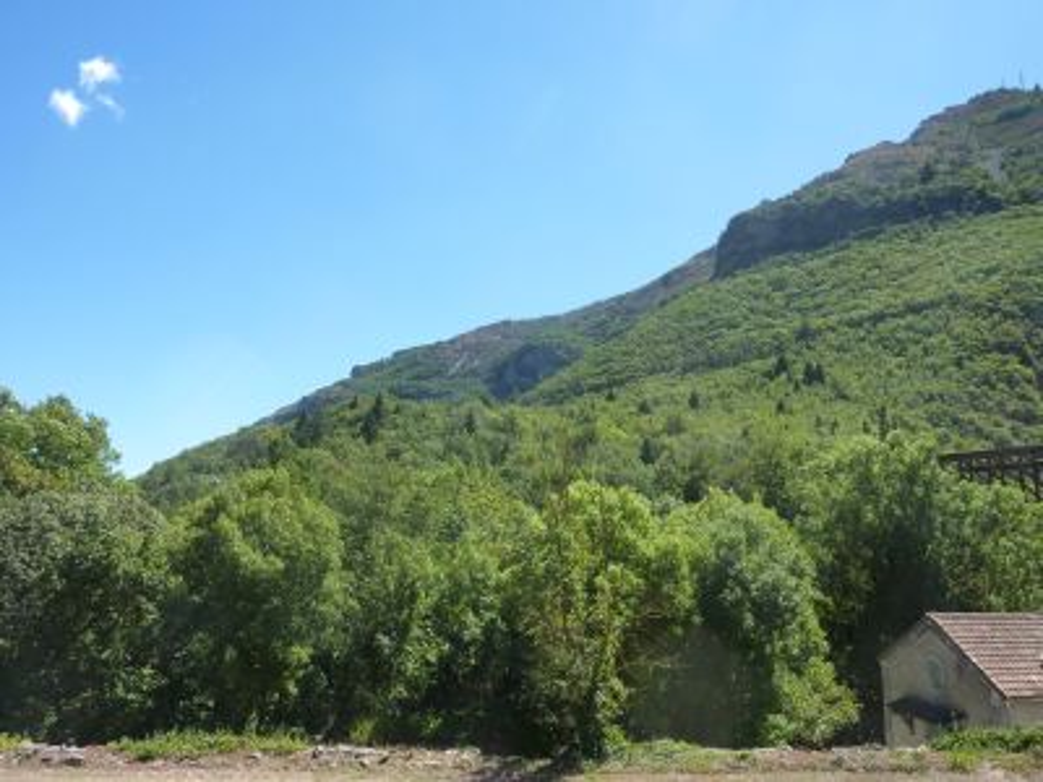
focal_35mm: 25
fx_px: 753
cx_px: 522
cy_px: 391
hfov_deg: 69.4
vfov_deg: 54.9
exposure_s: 1/400
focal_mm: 4.1
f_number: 4
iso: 125
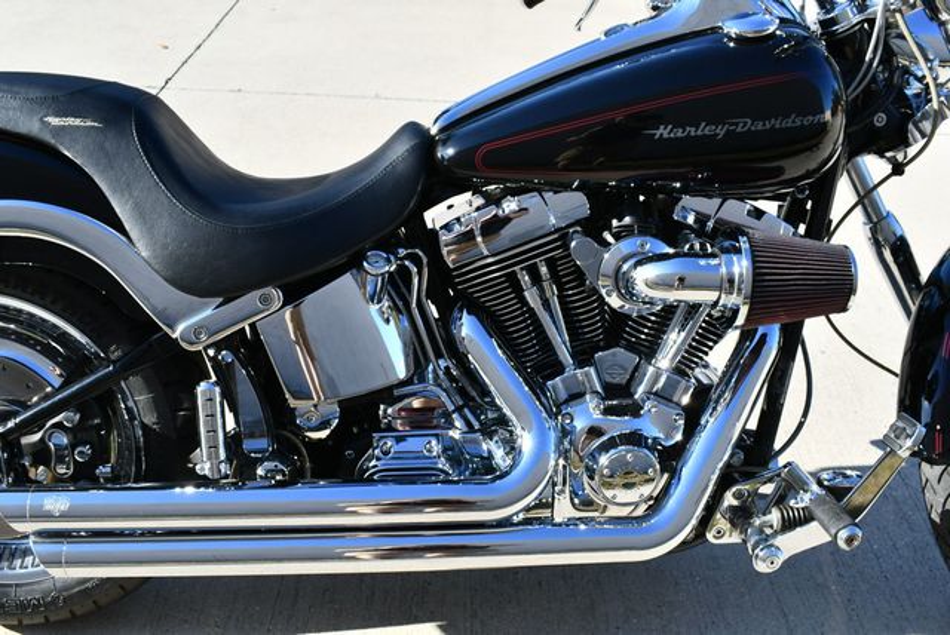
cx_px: 475
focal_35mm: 36
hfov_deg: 53.1
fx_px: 951
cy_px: 318
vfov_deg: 36.9
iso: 200
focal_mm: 18
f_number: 8
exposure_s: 1/250
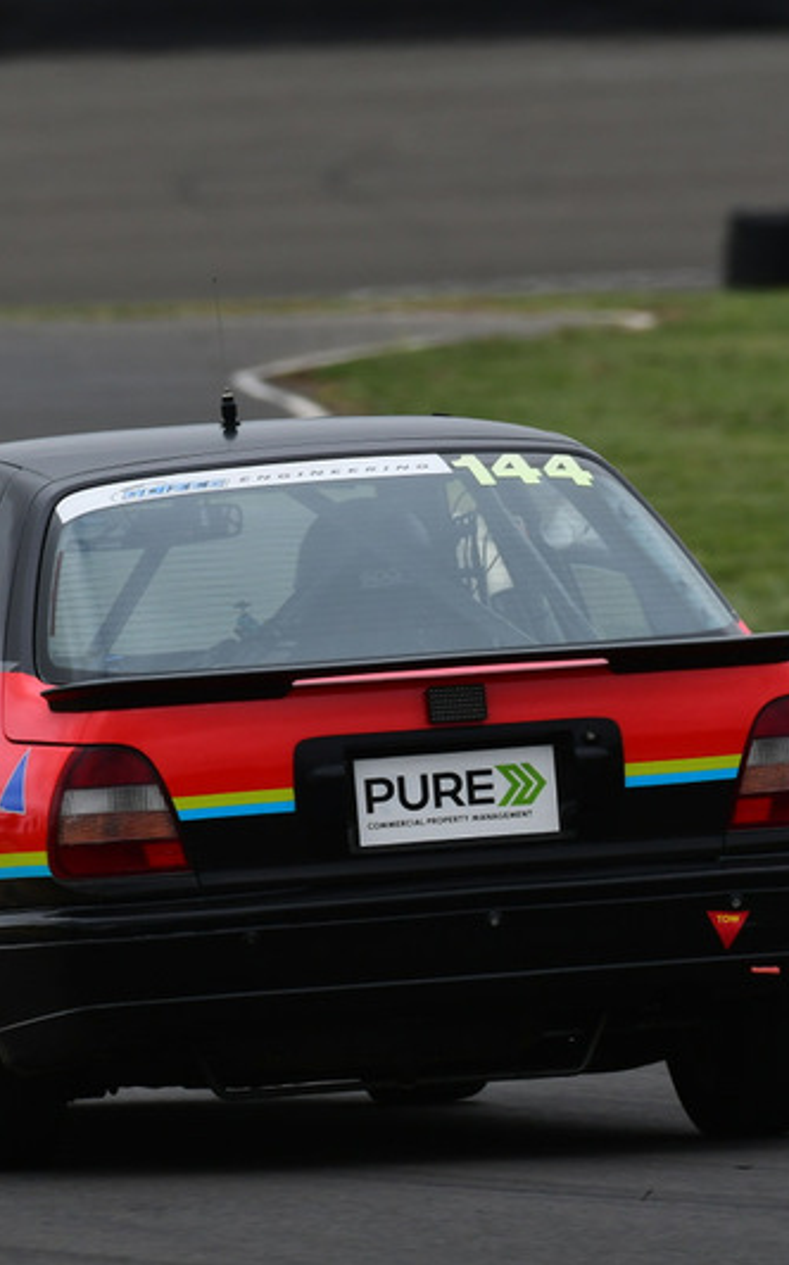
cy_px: 632
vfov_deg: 1.9
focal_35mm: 1104
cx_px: 397
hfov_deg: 1.2
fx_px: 38024
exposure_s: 1/640
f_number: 10
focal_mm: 480
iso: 320
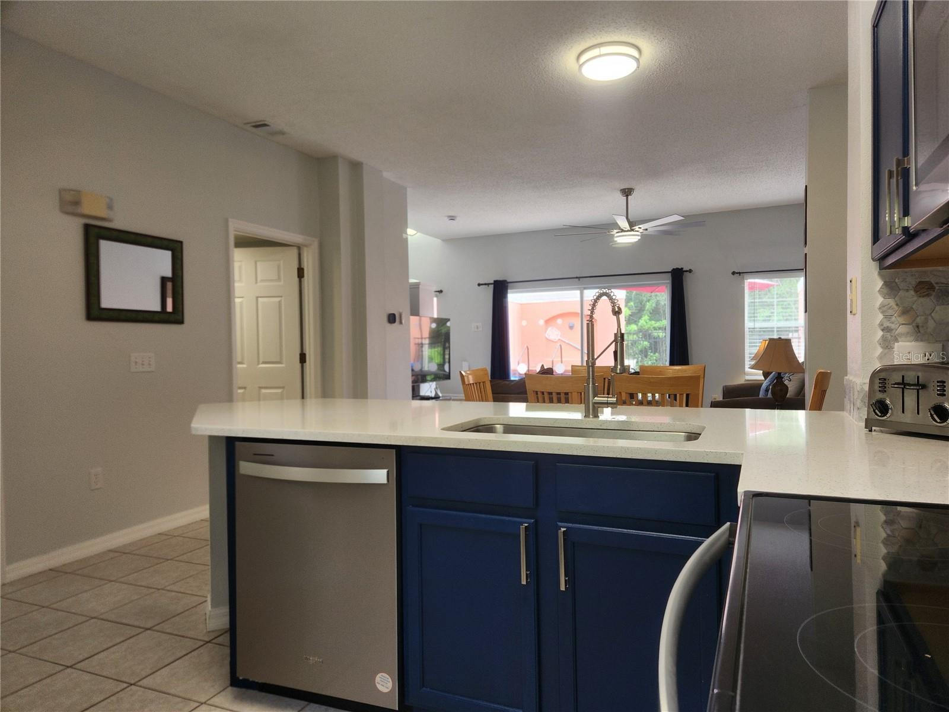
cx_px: 474
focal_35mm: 23
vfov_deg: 58.9
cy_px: 356
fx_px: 631
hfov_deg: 73.9
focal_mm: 5.4
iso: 100
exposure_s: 1/120
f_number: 1.8
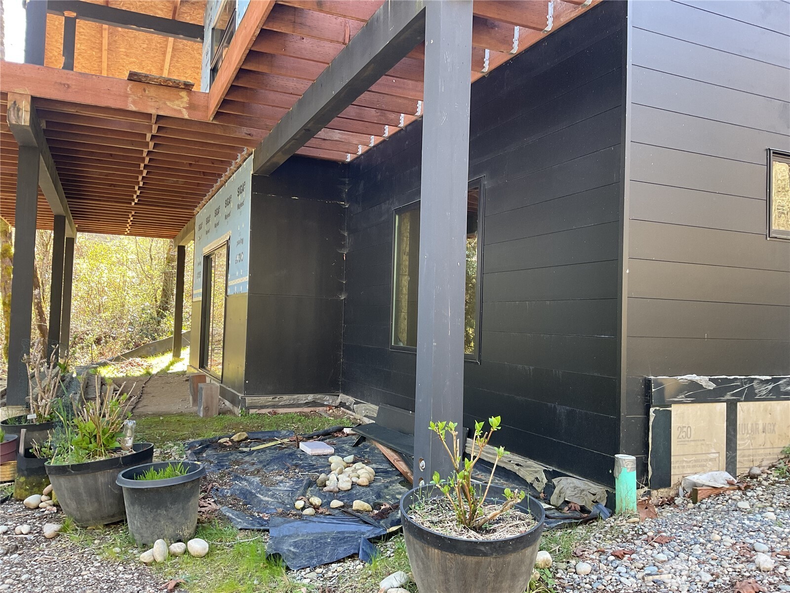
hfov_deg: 61.7
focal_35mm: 29
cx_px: 395
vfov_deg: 48.2
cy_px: 296
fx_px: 662
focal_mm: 3
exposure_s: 1/120
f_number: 1.8
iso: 64
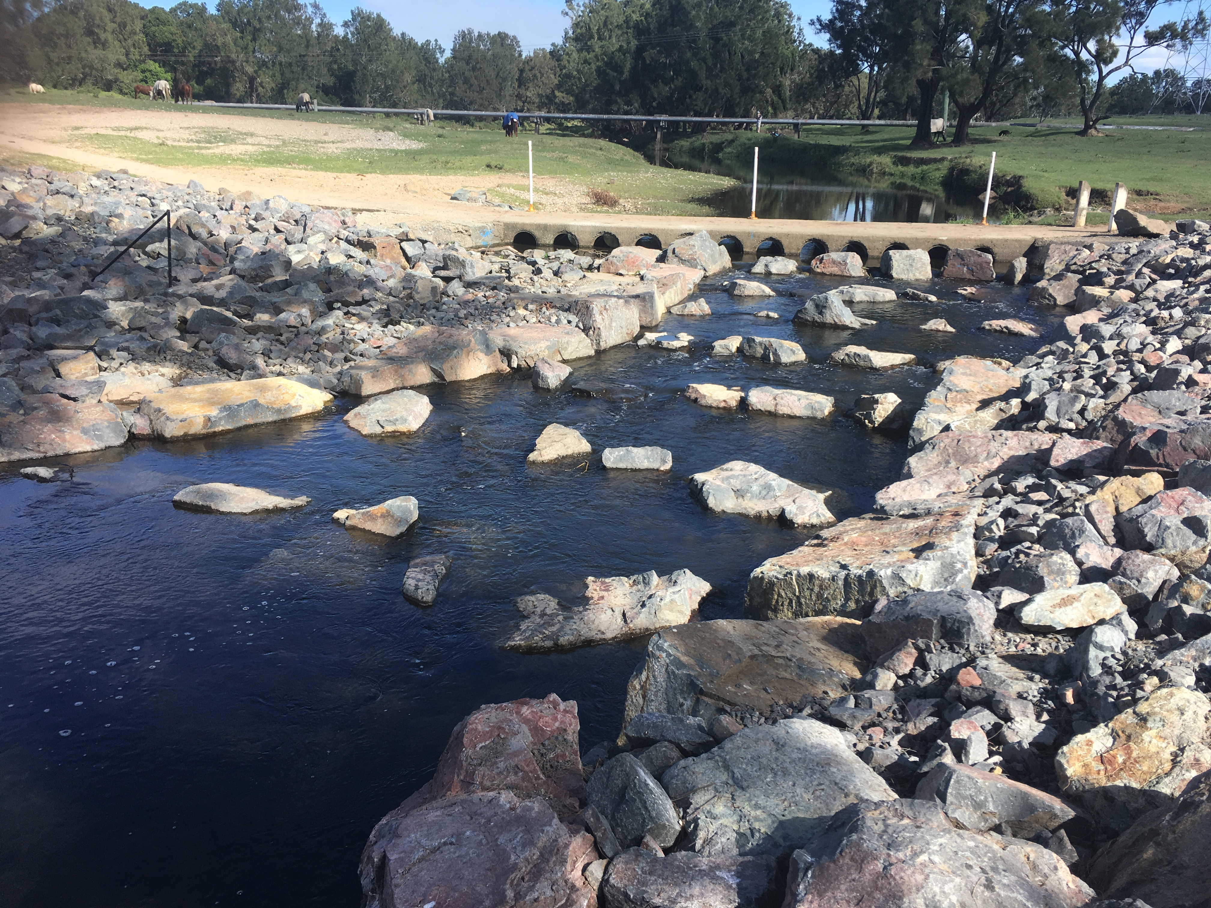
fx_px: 1015
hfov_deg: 61.7
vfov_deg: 48.2
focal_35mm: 29
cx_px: 606
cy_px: 454
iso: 25
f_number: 2.2
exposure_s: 1/818
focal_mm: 4.15
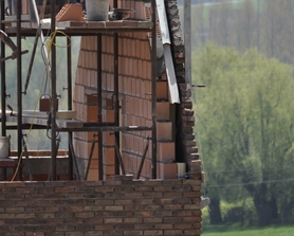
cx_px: 158
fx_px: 5279
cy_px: 44
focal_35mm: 606
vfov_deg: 2.6
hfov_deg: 3.2
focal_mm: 200
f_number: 6.7
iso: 200
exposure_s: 1/750
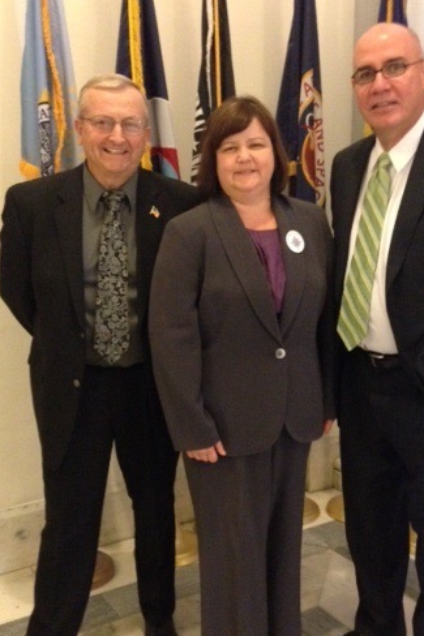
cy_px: 377
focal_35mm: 45
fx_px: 796
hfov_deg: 29.8
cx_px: 248
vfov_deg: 43.4
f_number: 2.4
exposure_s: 1/15
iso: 800
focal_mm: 4.13
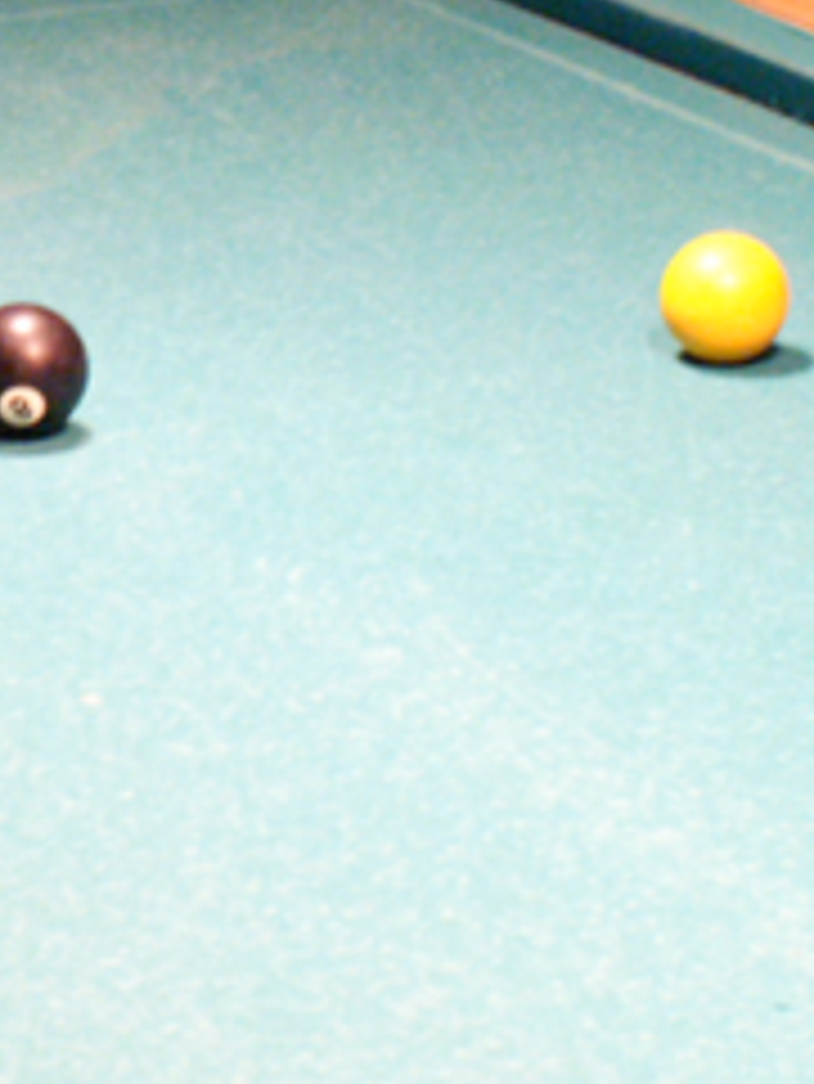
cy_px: 92
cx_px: -247
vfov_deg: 11.4
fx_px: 5388
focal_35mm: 172
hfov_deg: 8.5
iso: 1600
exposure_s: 1/8
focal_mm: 24
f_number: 4.5
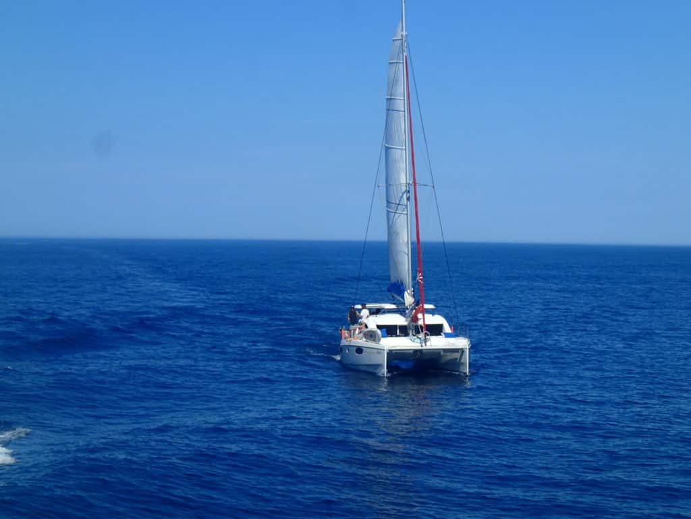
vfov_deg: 14.8
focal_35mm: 100
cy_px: 260
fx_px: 1996
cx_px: 346
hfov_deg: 19.6
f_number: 6.3
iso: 100
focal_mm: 18
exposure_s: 1/640
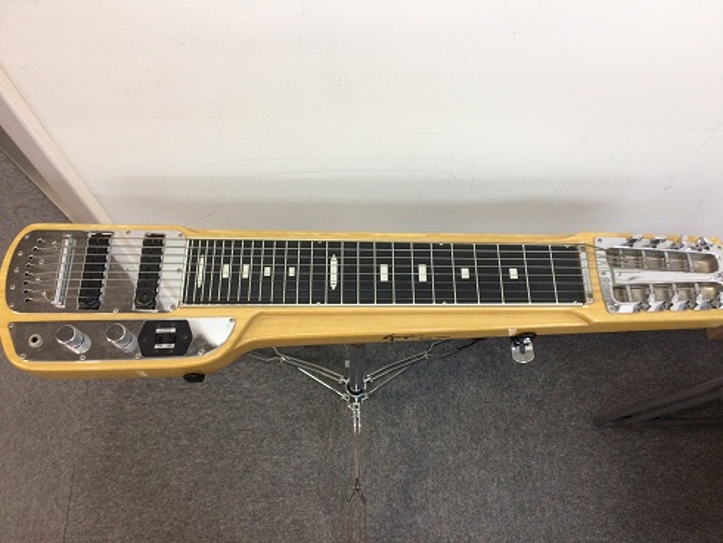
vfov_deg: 48.3
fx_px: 606
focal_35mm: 29
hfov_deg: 61.6
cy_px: 272
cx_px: 362
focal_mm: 4.15
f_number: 2.2
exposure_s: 1/33
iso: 100
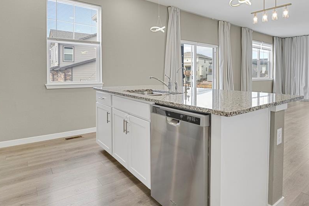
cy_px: 79
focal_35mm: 22
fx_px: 189
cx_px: 184
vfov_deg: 56.6
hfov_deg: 77.8
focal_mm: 17
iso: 250
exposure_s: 1
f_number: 8
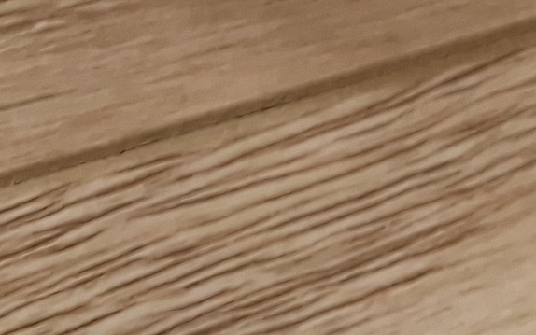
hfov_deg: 12.1
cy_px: -1019
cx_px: 600
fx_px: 2484
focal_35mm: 170
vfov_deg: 6.3
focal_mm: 6.4
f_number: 1.8
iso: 50
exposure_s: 1/180
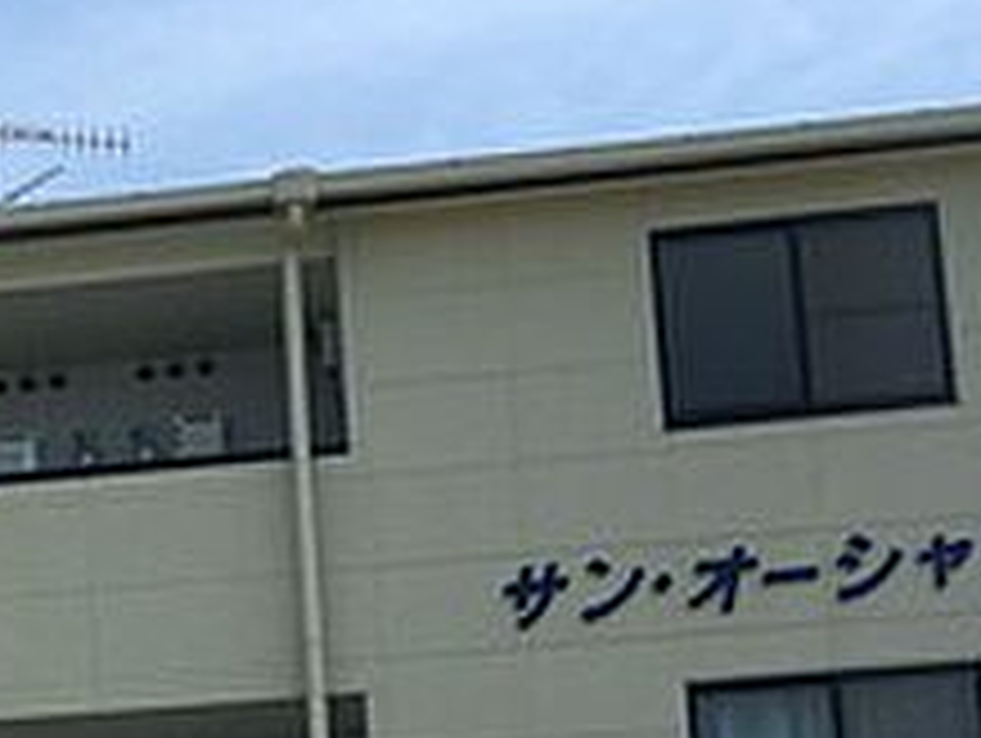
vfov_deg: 16.4
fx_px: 2412
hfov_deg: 22.2
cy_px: 976
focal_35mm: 85
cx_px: 14
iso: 25
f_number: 2.2
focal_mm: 4.15
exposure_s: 1/1399
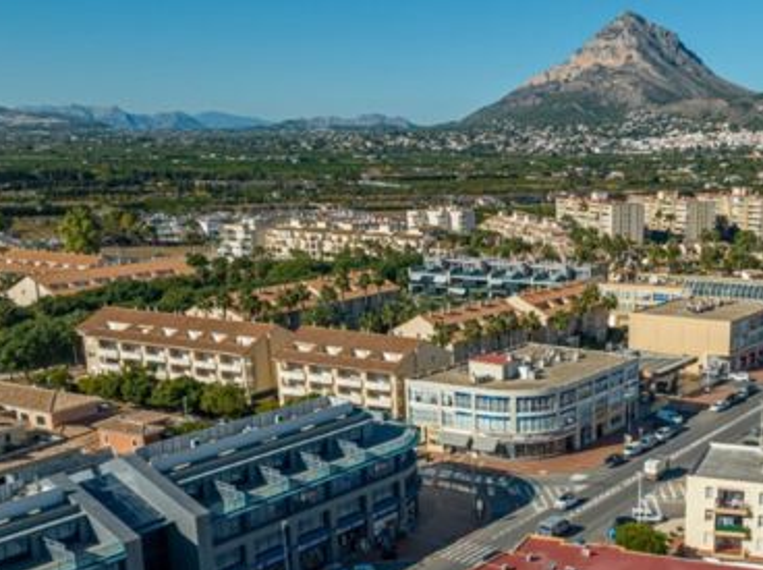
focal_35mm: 46
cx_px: 550
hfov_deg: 40.4
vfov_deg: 31.0
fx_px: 1013
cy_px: 411
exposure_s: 1/200
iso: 120
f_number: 2.8
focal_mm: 12.29
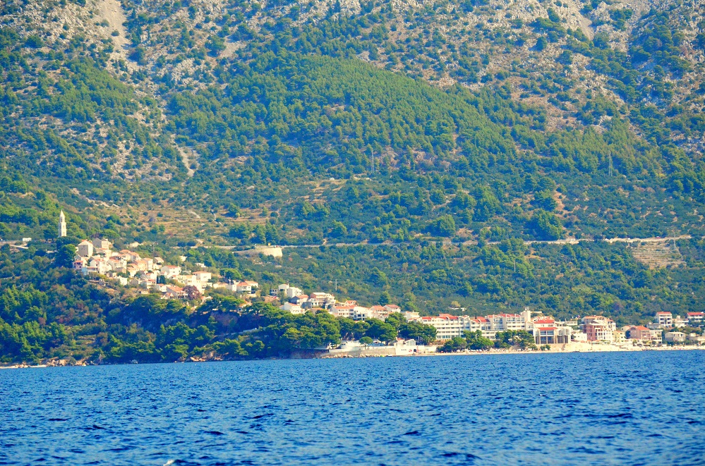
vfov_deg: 5.5
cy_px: 233
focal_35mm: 248
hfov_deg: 8.3
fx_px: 4835
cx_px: 352
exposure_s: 1/8000
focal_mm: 165
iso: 3600
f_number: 5
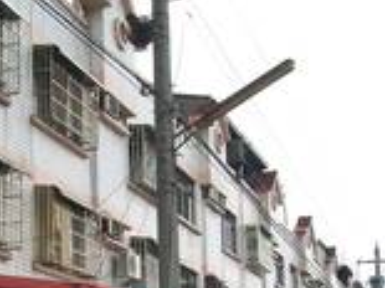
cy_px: 333
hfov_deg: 24.4
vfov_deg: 17.8
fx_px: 878
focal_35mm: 79
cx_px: 79
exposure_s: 1/500
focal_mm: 5.7
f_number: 2.8
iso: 80
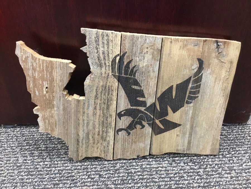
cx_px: 126
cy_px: 94
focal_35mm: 31
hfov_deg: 58.4
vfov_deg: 45.4
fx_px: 225
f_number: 2.4
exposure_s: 1/15
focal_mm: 3.3
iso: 200
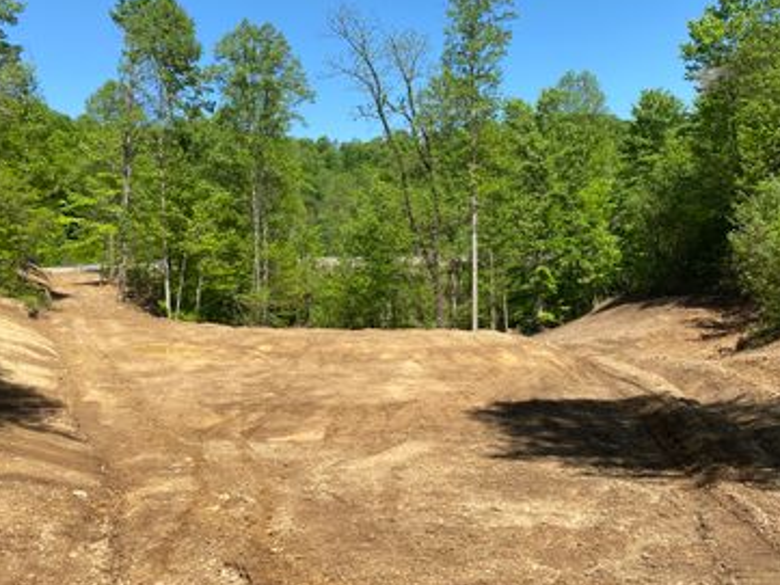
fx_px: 699
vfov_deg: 45.4
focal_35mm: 31
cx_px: 425
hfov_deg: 58.2
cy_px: 262
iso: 32
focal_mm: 4.25
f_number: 1.8
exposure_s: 1/2066
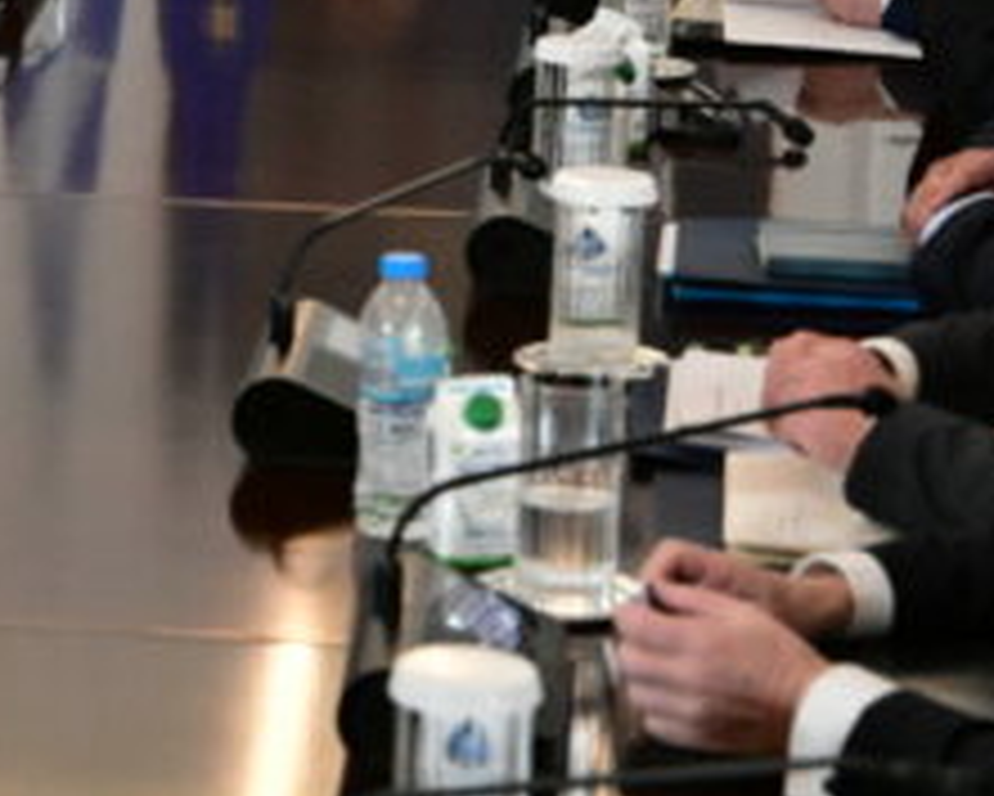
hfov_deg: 10.0
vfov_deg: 8.0
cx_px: 72
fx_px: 5621
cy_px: -94
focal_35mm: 191
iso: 5000
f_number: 5
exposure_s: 1/400
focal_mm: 75
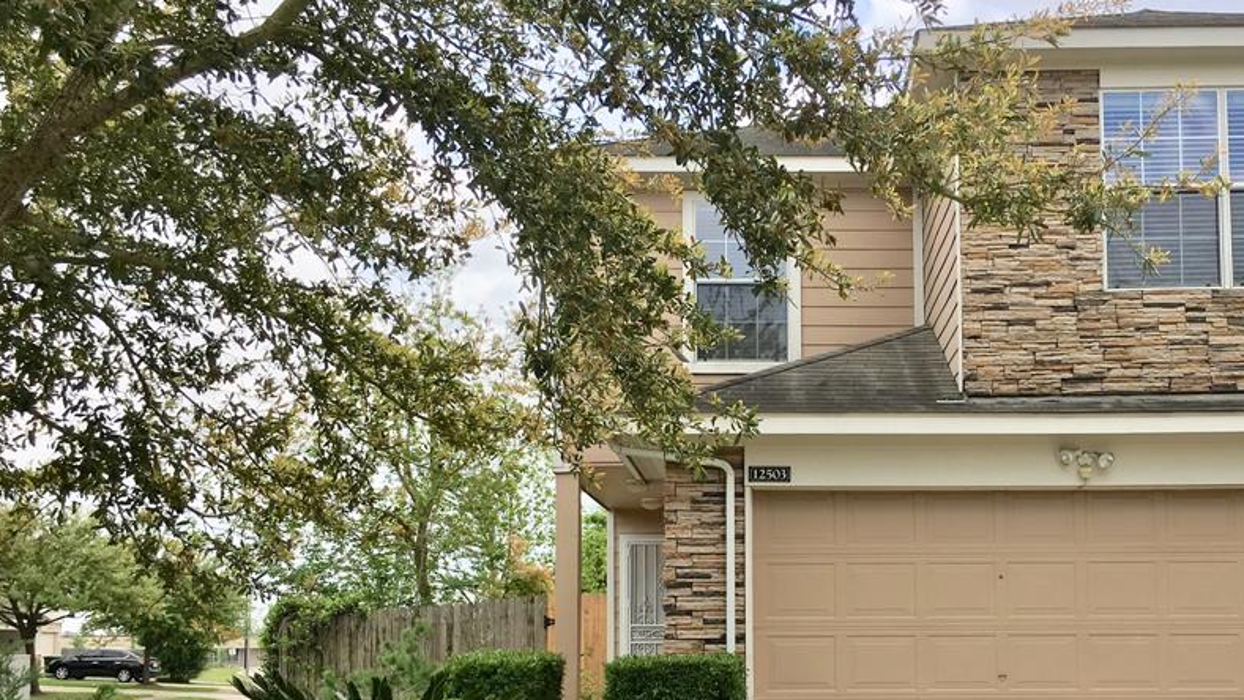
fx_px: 1353
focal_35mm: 41
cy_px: 553
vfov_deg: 28.4
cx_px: 796
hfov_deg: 48.8
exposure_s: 1/1183
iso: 25
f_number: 2.2
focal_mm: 4.15
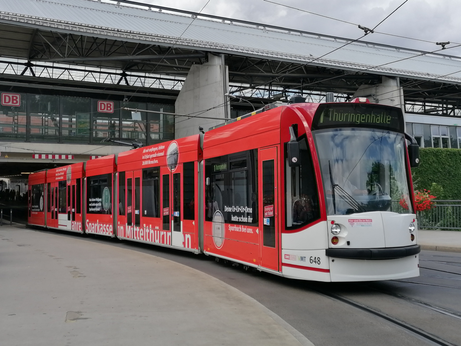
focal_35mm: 42
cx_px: 230
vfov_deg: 34.3
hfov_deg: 44.8
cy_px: 173
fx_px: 559
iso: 50
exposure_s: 1/902
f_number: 1.8
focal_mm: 4.75
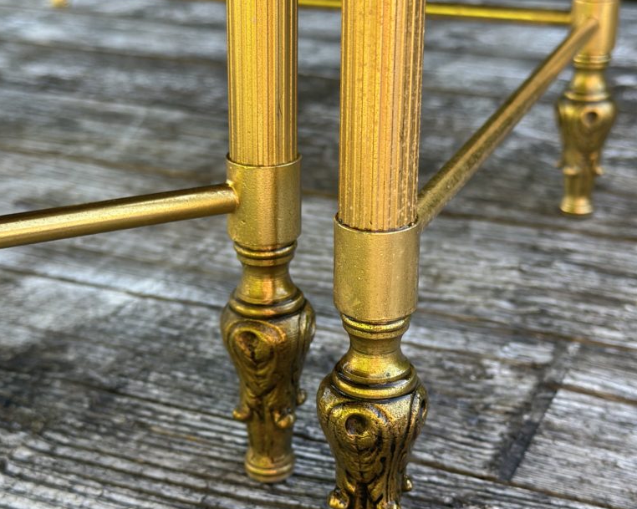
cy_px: 261
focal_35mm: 63
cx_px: 317
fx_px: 1187
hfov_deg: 30.0
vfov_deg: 24.2
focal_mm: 6.86
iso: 80
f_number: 1.78
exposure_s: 1/571
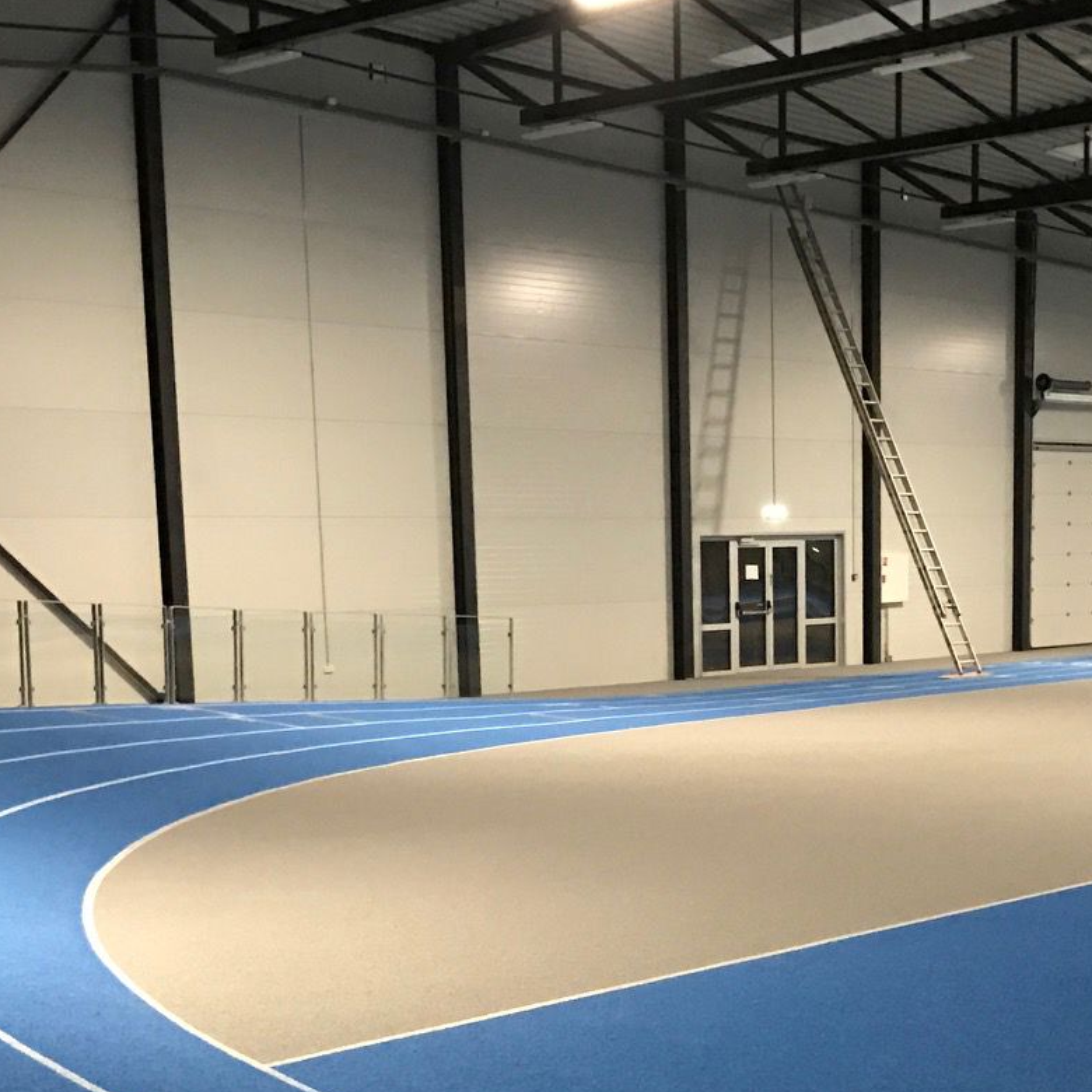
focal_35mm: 64
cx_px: 703
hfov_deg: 26.8
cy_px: 981
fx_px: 2284
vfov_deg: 26.0
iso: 100
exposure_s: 1/6
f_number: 1.8
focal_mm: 3.99
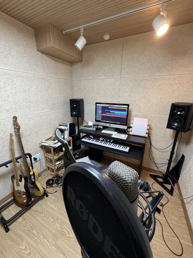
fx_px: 104
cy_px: 129
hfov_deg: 85.7
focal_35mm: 14
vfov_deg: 102.1
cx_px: 96
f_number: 2.2
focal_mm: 2.22
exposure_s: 1/60
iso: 320
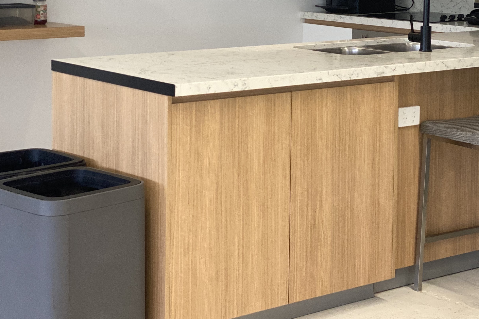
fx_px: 1197
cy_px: 35
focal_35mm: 90
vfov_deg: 15.0
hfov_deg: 22.5
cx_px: 315
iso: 160
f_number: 2
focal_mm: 6
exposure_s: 1/100
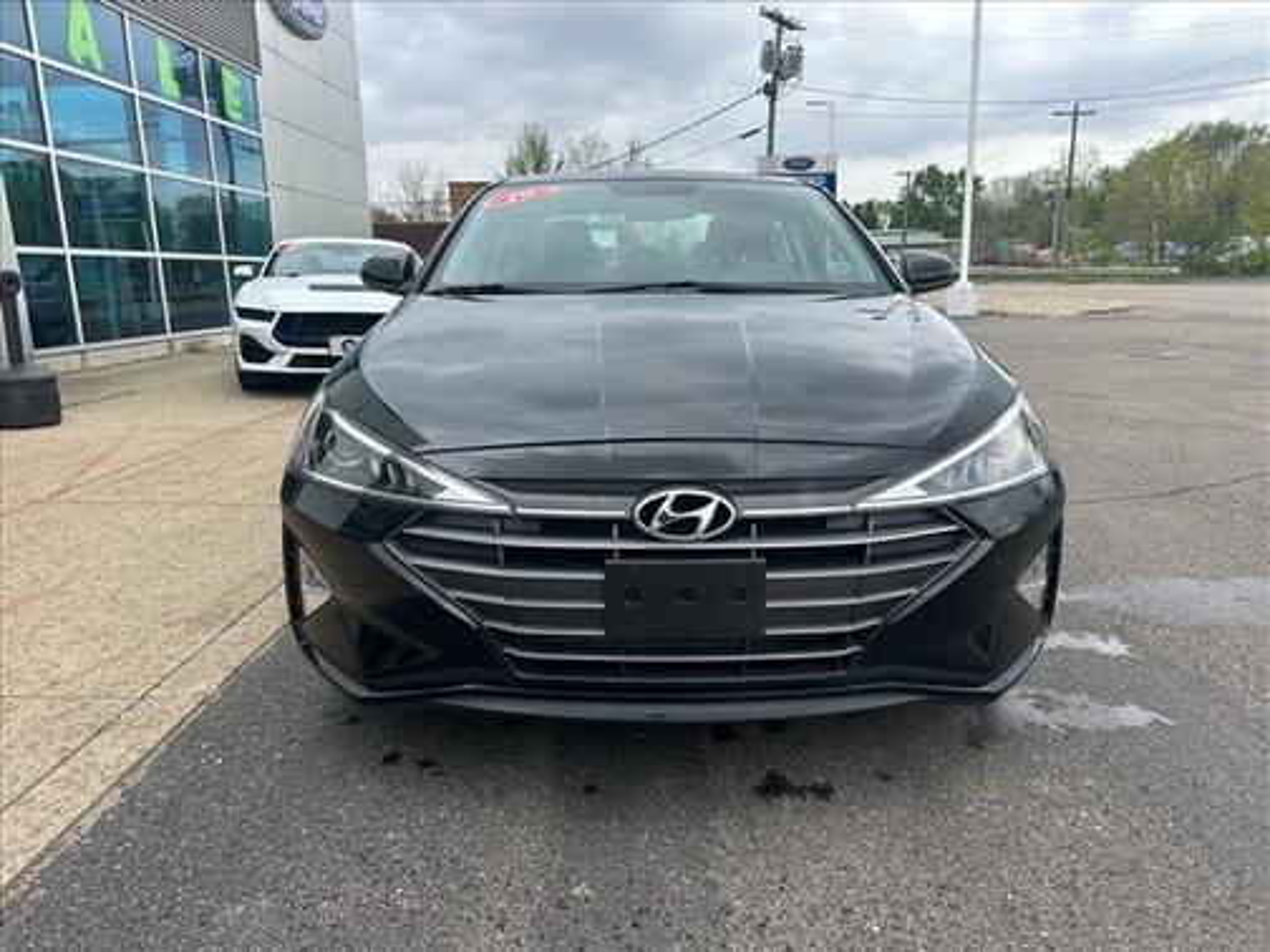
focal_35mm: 24
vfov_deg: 56.8
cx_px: 635
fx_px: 881
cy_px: 476
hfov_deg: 71.6
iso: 80
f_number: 1.78
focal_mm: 6.86
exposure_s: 1/1357
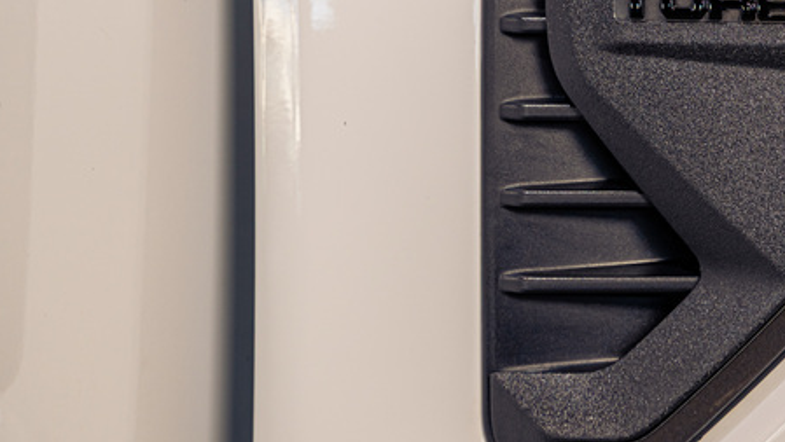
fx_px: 3727
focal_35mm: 179
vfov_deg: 6.8
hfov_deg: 11.9
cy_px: 7
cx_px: 737
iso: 250
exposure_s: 1/200
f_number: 3.5
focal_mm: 75
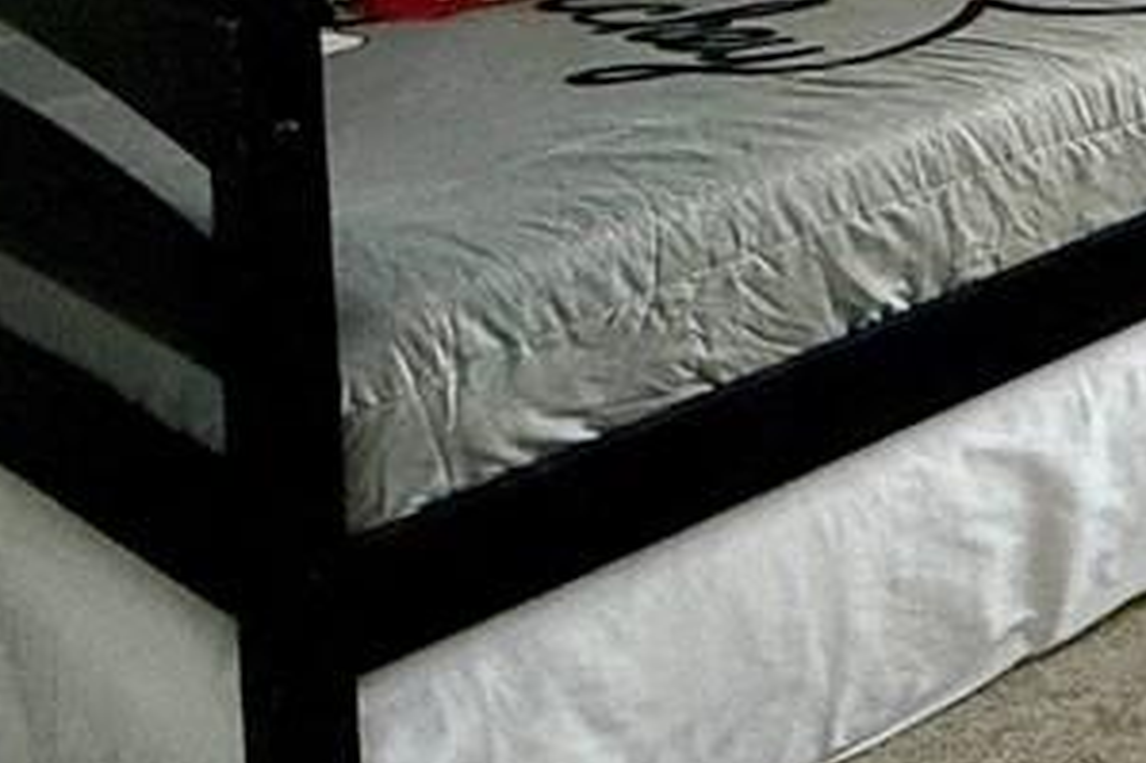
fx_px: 2482
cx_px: 1928
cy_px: -648
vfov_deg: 15.0
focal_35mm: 78
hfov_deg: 20.4
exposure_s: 1/99
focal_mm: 2.22
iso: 250
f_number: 2.2
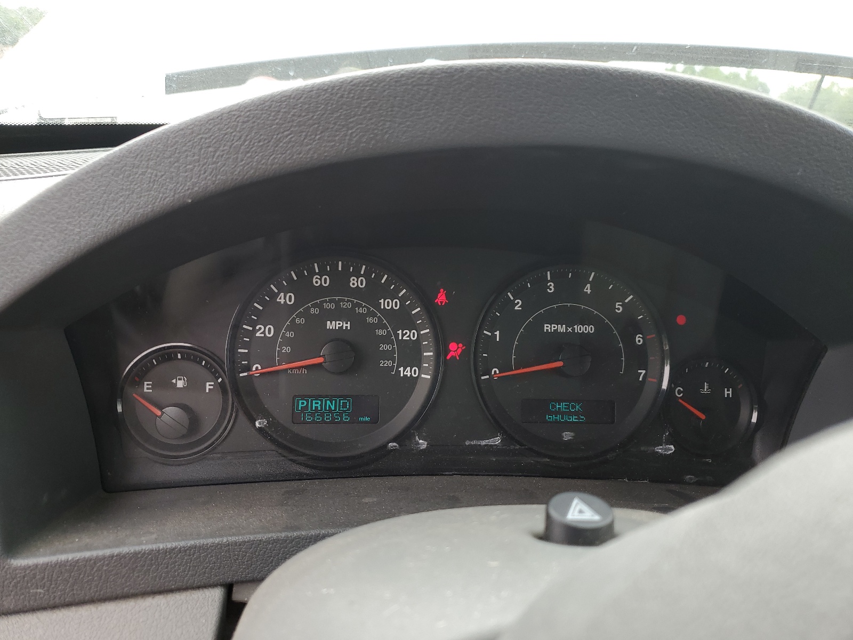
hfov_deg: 67.3
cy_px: 320
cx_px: 426
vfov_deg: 53.1
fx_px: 641
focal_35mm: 26
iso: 50
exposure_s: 1/182
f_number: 1.5
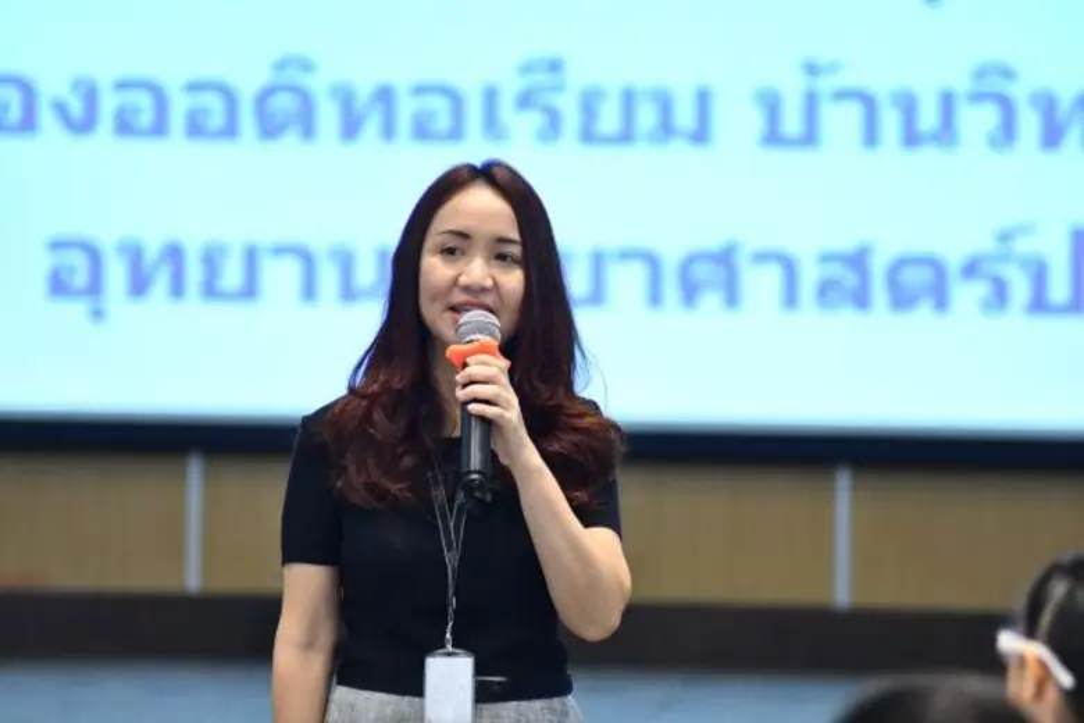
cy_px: 362
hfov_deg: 8.1
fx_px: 7678
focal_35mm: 255
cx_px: 542
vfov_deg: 5.4
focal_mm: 170
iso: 2000
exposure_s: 1/125
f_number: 2.8
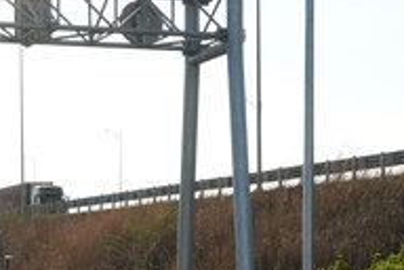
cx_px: -74
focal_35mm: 130
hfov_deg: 15.2
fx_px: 1459
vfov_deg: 10.5
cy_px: 225
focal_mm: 26
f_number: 8
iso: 400
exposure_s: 1/1250
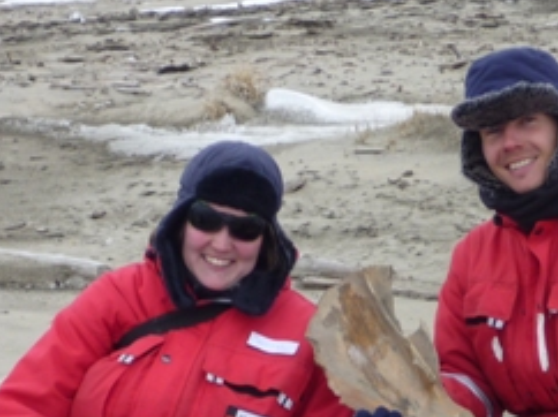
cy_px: 334
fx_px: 2319
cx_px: 272
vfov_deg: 10.3
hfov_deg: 13.7
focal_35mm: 144
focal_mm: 10.4
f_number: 5
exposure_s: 1/125
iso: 80
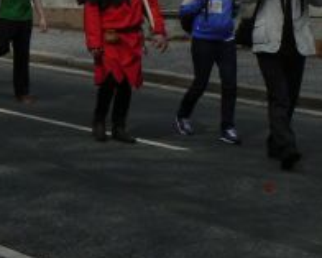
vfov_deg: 10.4
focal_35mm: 147
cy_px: -44
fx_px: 1402
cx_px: -62
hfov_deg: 12.8
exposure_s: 1/500
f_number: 7.1
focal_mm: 9.9
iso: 80
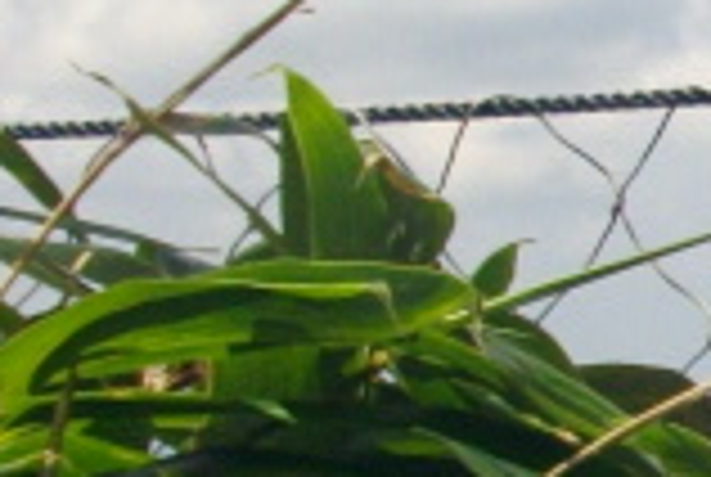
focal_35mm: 249
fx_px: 4927
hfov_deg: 8.0
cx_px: 1233
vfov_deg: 5.5
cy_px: 454
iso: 100
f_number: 5.6
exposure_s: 1/400
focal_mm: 6.2
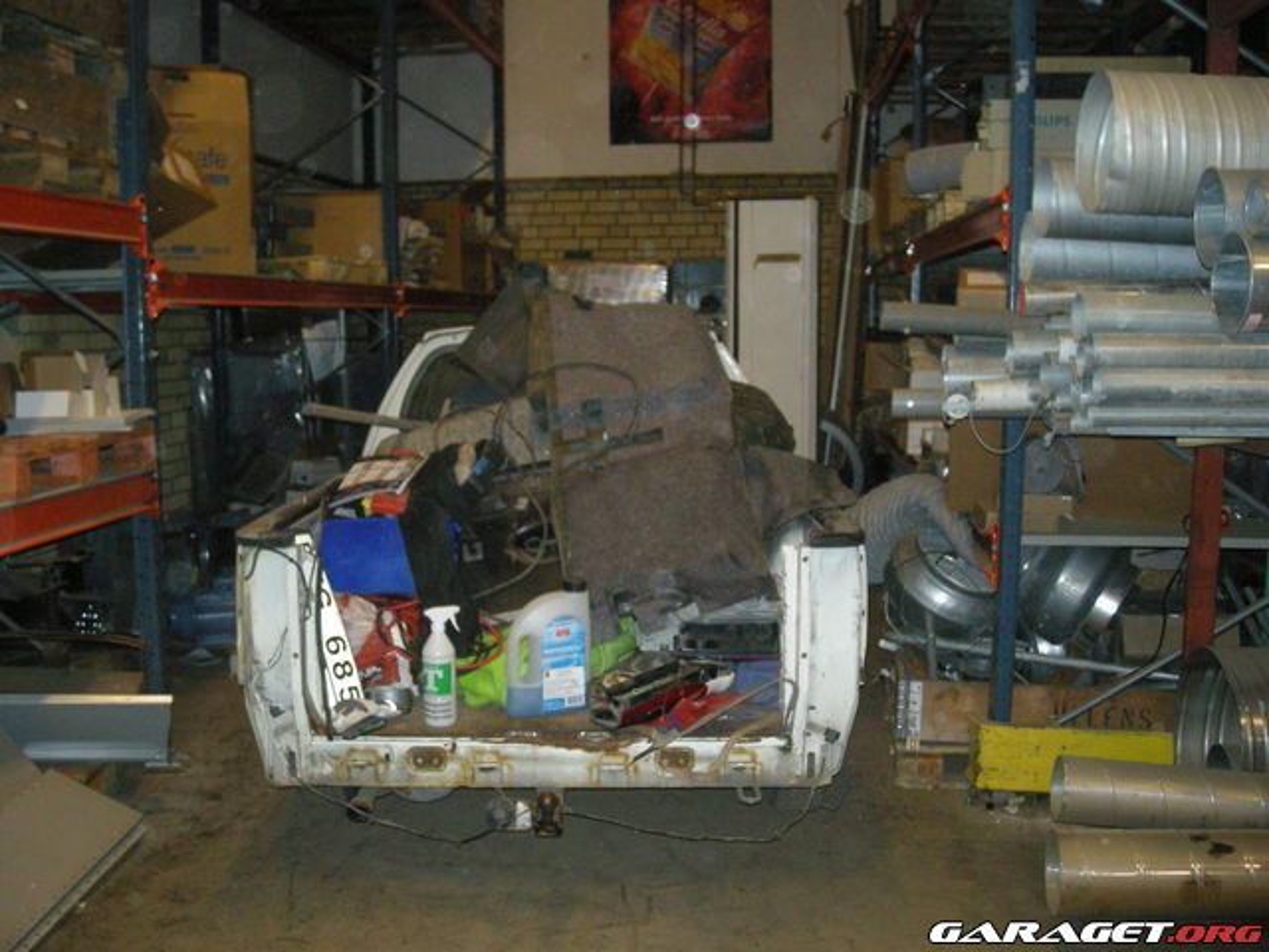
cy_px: 476
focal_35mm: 35
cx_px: 634
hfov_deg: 52.6
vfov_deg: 40.7
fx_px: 1283
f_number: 2.8
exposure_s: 1/60
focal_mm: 5.7
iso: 340
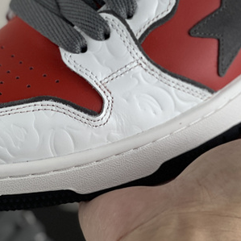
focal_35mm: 140
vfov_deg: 12.4
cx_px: 168
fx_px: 1103
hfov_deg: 12.4
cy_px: 29
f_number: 2.2
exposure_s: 1/100
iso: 100
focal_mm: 7.5
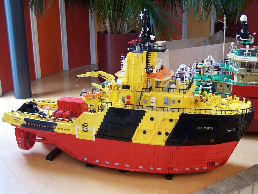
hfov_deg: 39.7
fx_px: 358
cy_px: 97
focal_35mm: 48
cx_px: 129
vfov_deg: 30.3
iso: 80
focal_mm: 8
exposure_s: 1/6
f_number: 3
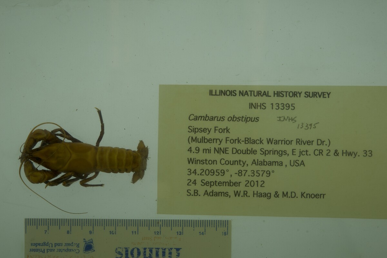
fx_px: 645
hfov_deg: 33.4
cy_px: 129
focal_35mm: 60
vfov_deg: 22.6
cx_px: 194
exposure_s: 1/160
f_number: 10
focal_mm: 60
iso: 100
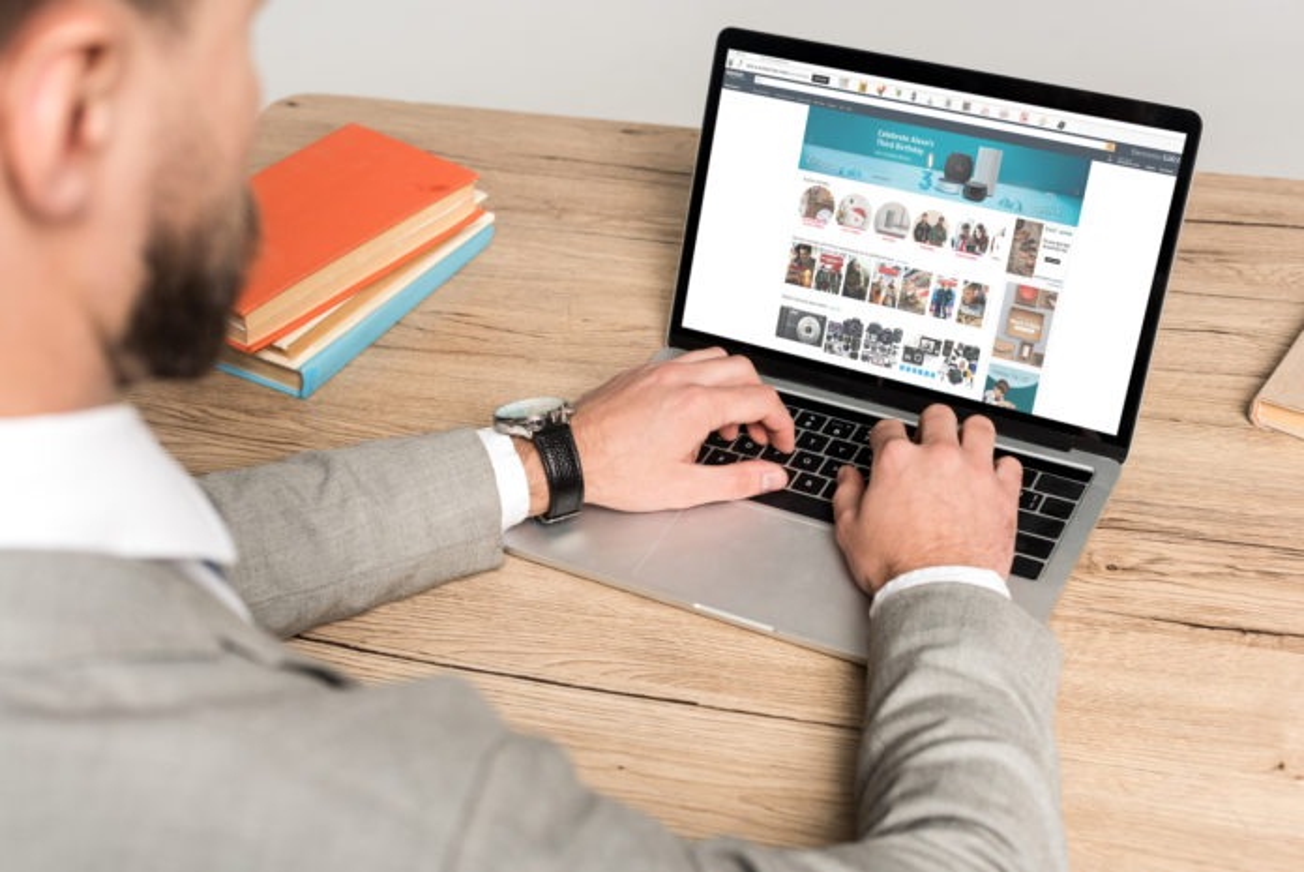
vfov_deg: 27.0
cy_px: 436
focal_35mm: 50
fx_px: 1812
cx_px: 652
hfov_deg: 39.6
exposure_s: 1/160
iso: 125
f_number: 5
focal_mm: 50
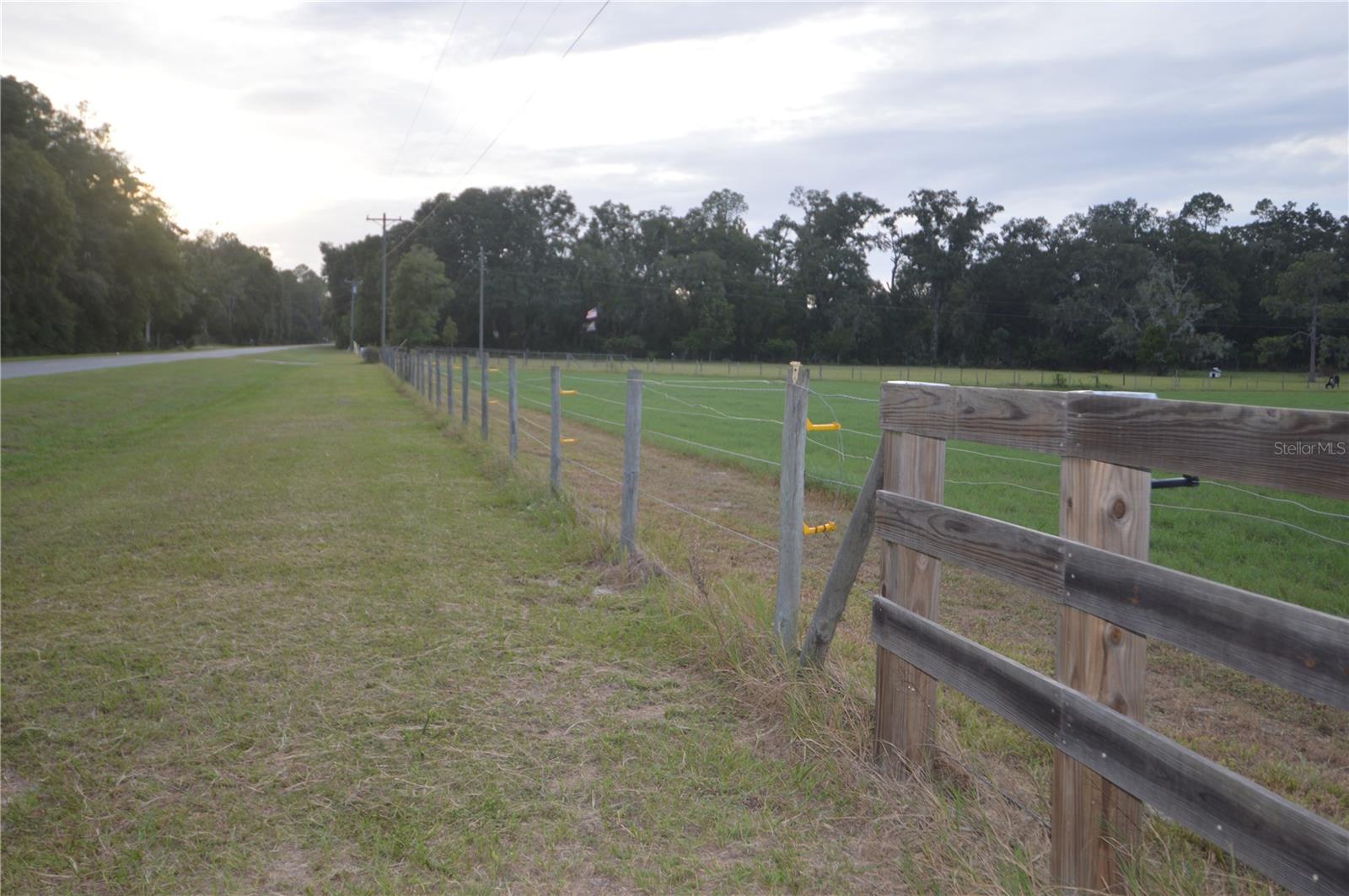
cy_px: 448
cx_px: 674
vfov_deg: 39.9
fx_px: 1235
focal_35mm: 33
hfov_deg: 57.3
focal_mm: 22
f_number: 4
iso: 100
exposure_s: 1/125
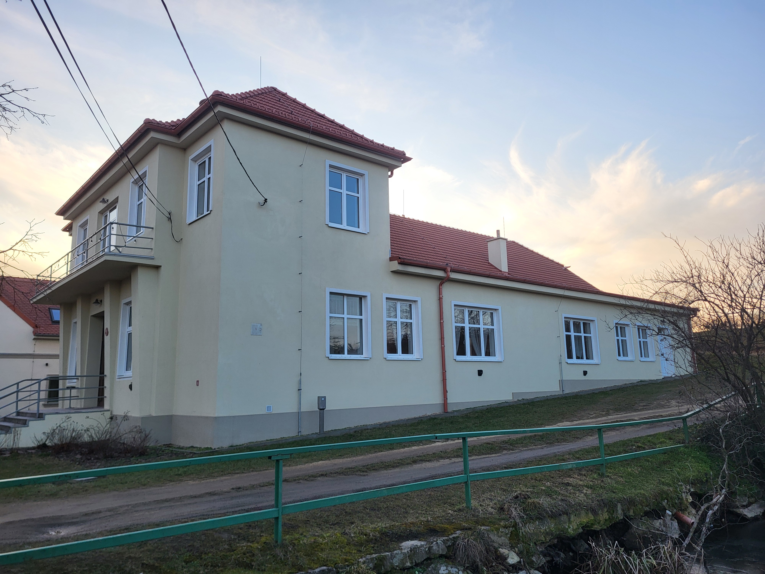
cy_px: 287
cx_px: 382
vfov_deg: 53.1
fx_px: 575
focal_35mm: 26
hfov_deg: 67.3
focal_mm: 5.4
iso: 40
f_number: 1.8
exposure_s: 1/400
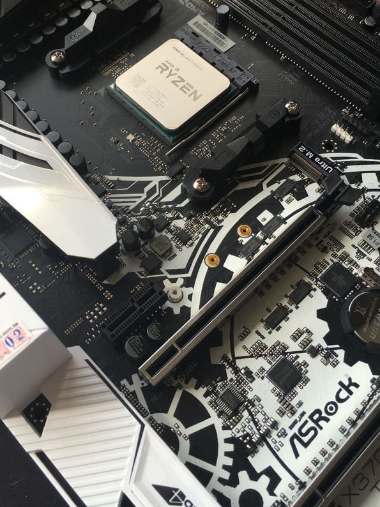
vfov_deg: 48.8
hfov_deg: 37.7
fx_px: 556
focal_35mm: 38
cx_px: 171
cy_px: 209
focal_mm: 4.15
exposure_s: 1/120
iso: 40
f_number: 2.2
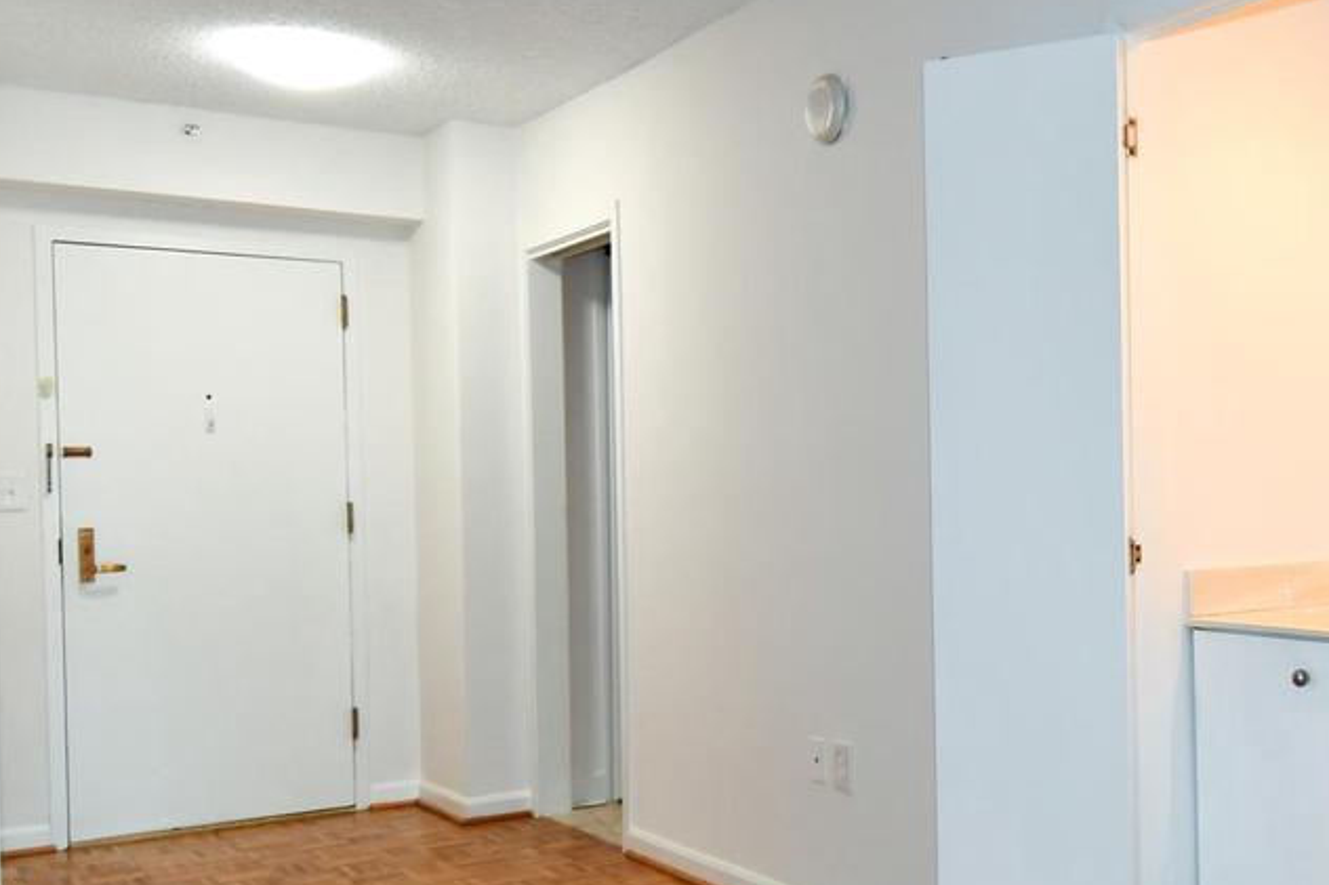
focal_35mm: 41
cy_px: 544
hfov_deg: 46.0
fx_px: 1513
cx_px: 976
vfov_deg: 32.5
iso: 360
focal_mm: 12
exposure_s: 1/60
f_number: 4
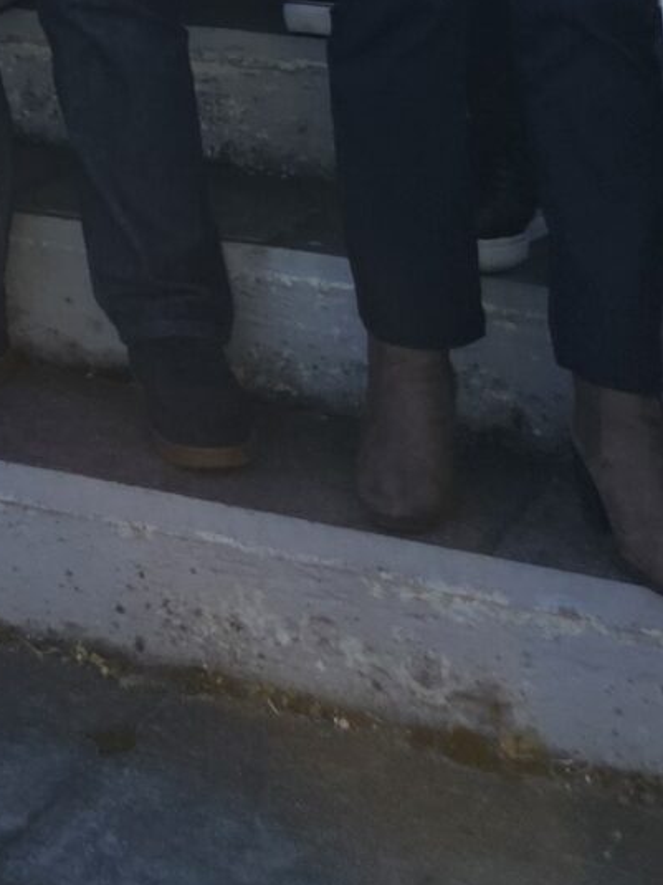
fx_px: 2810
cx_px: -711
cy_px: -1014
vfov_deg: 14.2
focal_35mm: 110
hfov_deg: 11.9
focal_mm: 6.3
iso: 10
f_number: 1.7
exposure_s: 1/445
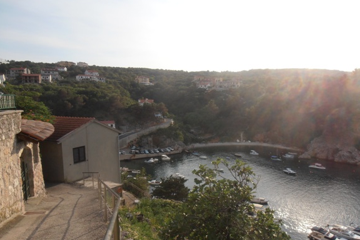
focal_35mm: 26
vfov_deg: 49.4
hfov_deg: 69.4
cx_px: 186
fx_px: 260
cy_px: 135
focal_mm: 4.2
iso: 80
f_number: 3
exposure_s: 1/1250
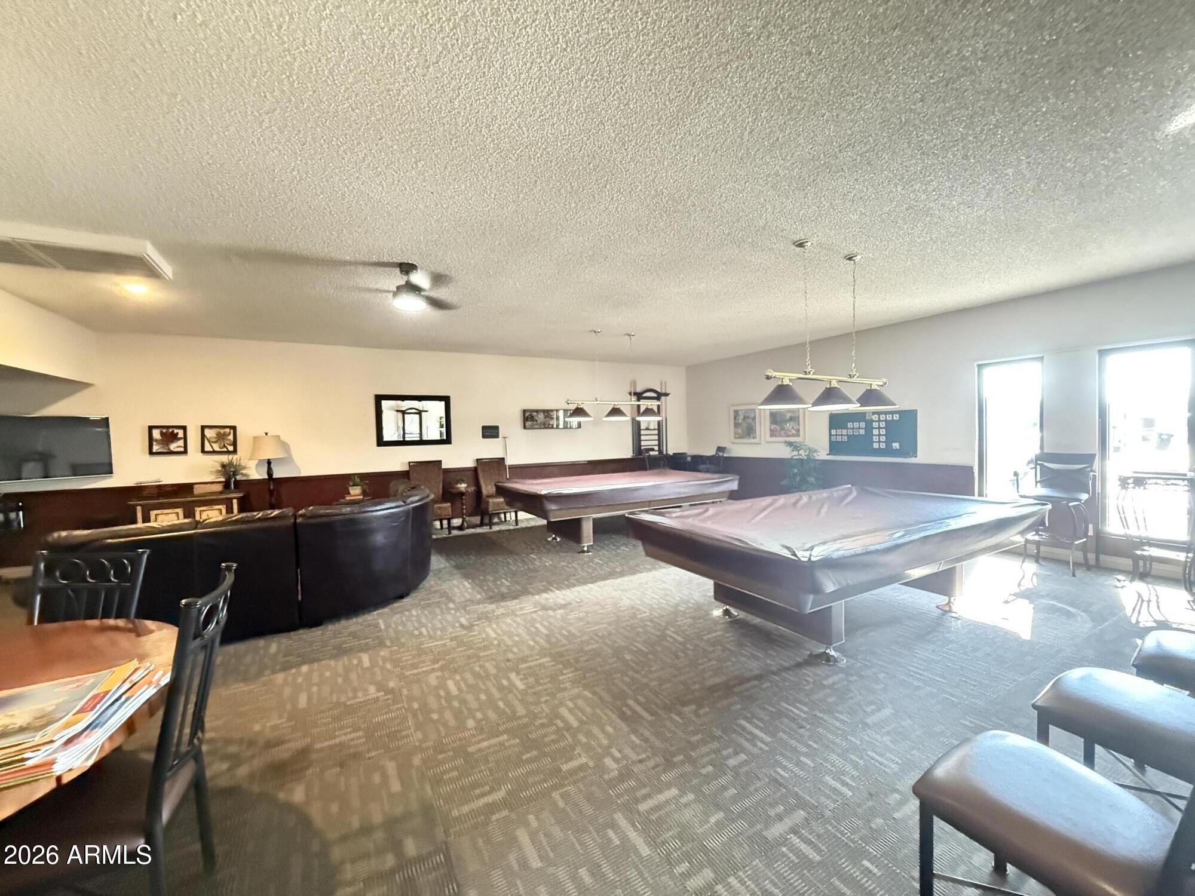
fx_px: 483
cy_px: 448
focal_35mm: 14
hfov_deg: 102.1
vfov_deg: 85.7
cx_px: 598
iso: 1250
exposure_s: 1/30
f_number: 2.2
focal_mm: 2.22
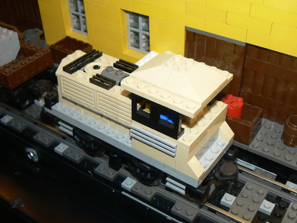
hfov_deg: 41.2
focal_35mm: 46
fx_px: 395
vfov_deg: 31.5
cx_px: 148
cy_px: 112
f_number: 2.8
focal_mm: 7.6
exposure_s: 1/30
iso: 100
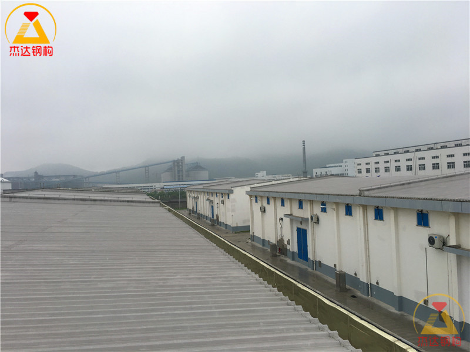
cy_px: 176
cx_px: 235
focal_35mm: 29
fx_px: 394
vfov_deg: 48.2
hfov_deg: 61.7
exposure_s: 1/400
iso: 25
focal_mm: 4.15
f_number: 2.2
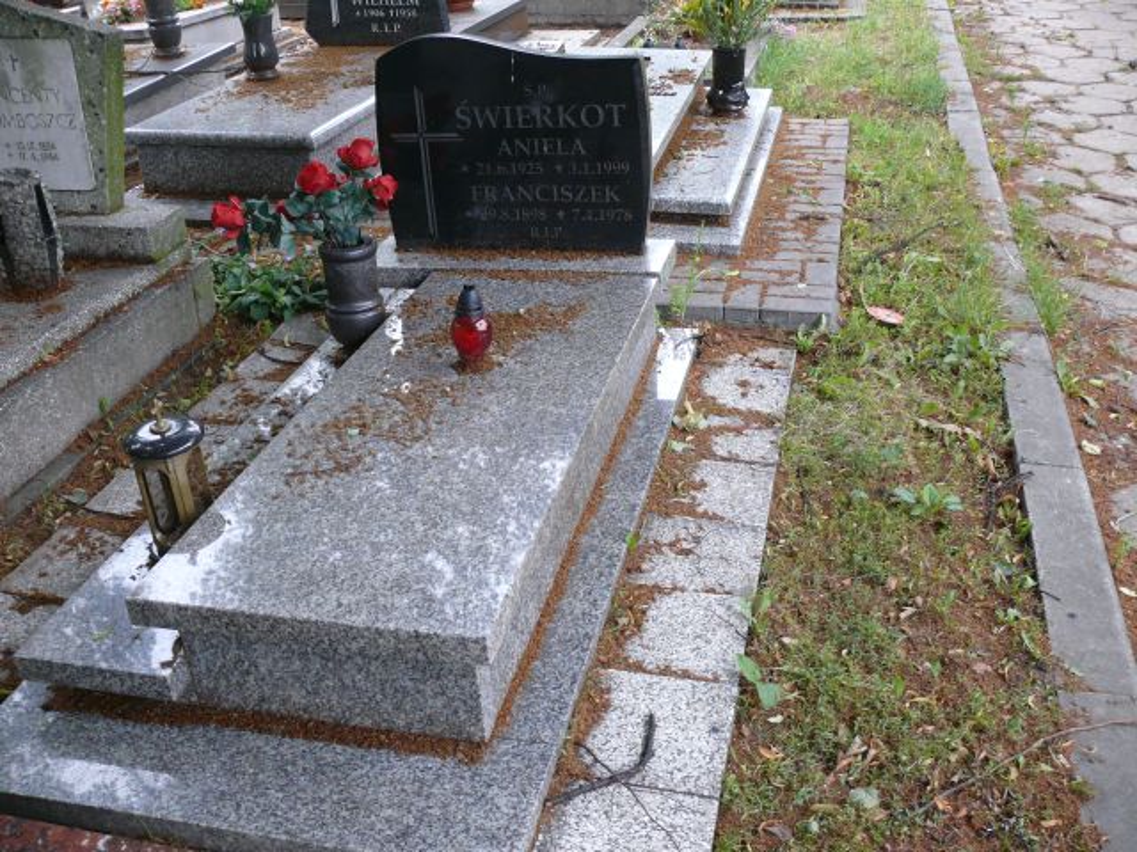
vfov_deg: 40.7
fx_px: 1150
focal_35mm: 35
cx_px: 568
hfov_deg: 52.6
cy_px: 426
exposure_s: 1/30
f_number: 2.8
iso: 200
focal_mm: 7.4
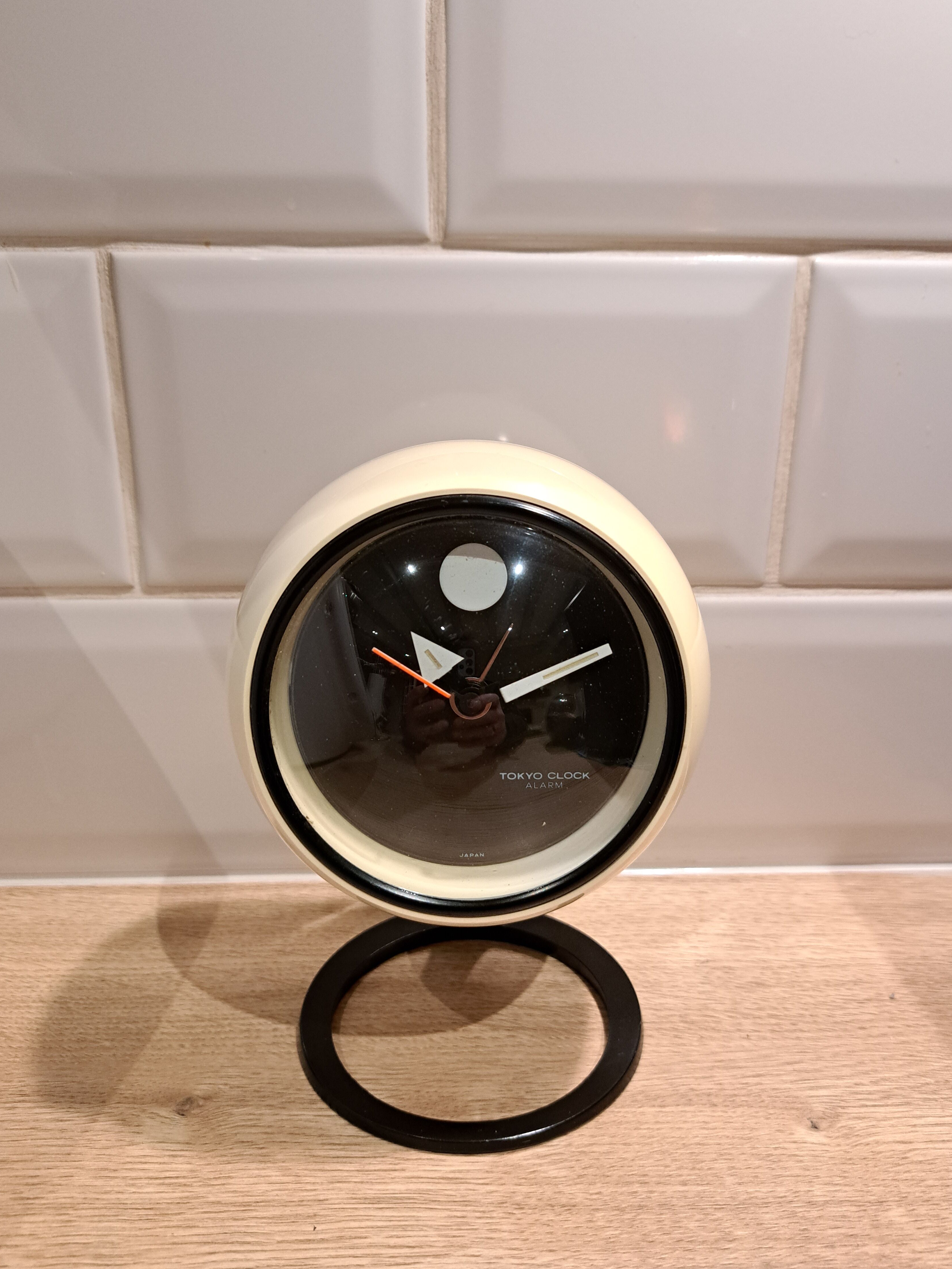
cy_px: 638
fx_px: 917
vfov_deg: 69.4
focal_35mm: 25
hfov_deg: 54.9
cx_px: 488
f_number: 1.8
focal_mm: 5.23
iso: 250
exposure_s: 1/50
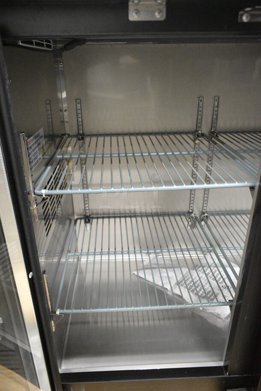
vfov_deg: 67.3
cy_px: 196
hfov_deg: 48.0
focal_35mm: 27
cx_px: 130
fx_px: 293
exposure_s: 1/80
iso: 6400
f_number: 4.5
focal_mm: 18
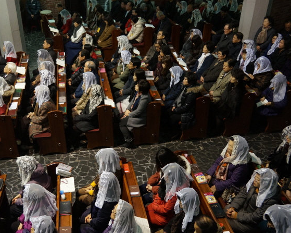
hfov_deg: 45.6
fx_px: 344
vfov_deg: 37.3
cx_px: 121
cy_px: 121
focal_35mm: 40
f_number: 4
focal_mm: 23
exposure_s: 1/60
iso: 1600
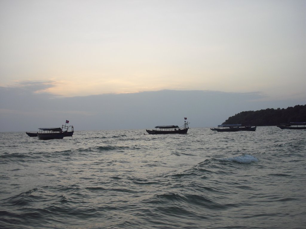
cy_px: 114
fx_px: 336
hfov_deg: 49.0
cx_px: 153
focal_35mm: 38
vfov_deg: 37.7
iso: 100
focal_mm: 6.2
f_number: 2.8
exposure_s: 1/400
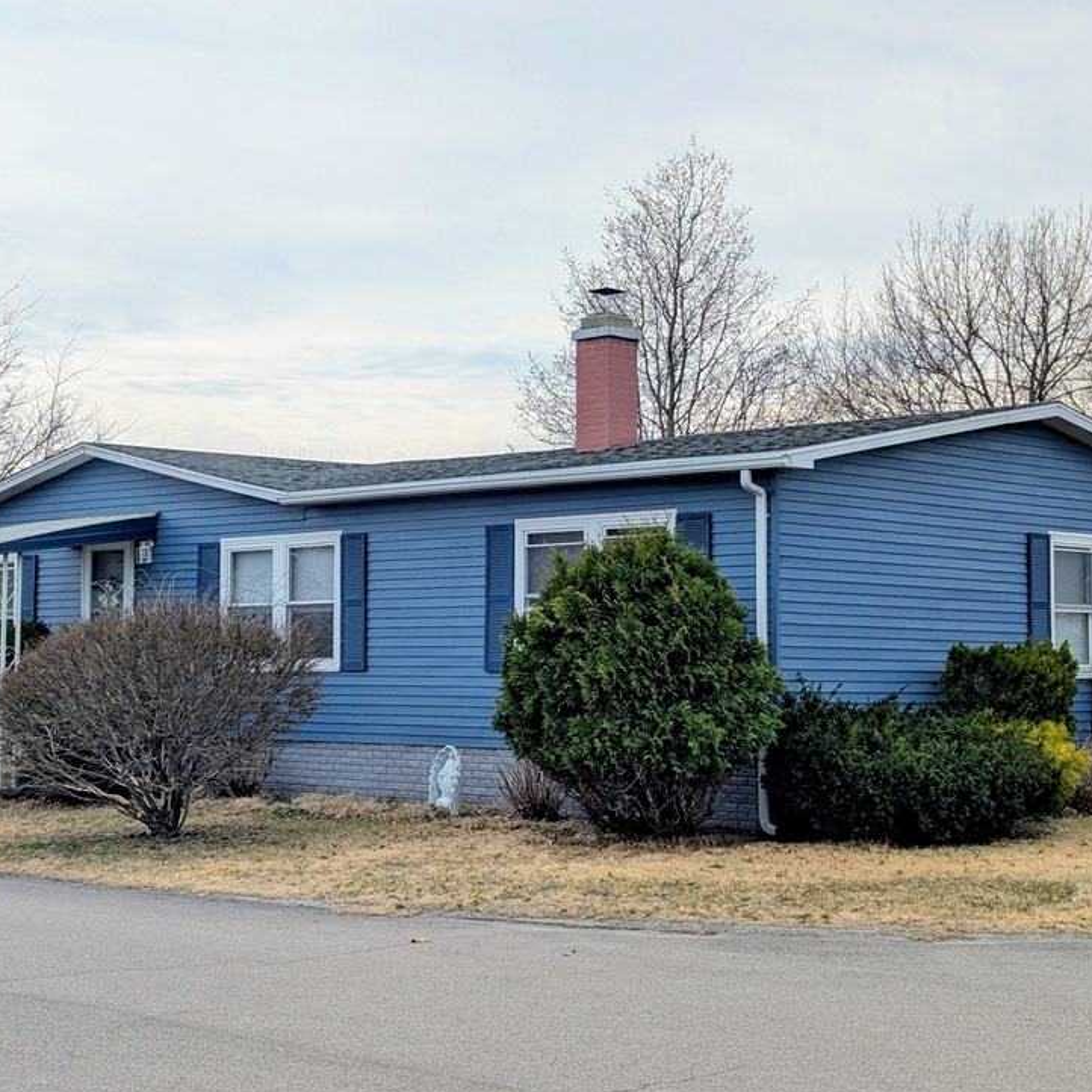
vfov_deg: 28.6
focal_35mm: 60
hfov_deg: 28.6
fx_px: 2141
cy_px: 519
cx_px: 516
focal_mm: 6.81
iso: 52
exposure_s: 1/2000
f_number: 1.85
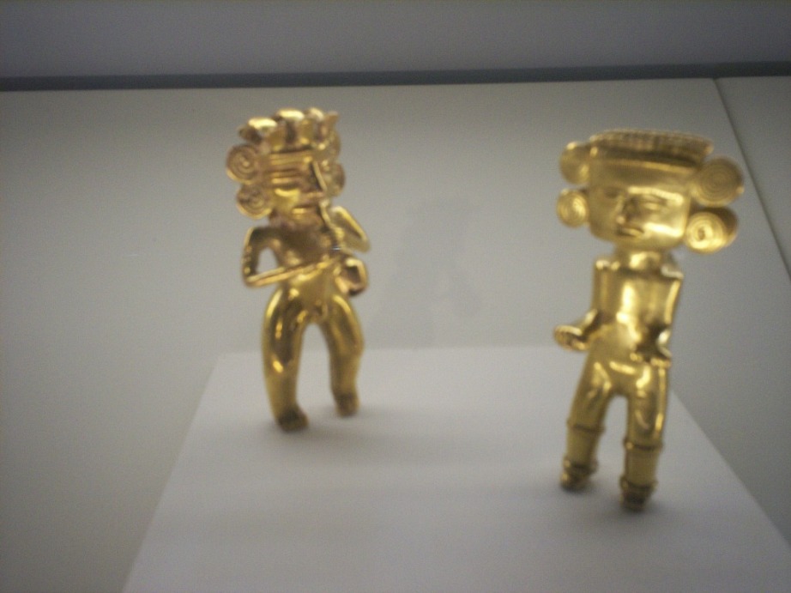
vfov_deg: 39.6
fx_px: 822
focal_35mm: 36
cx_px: 396
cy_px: 296
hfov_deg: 51.4
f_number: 4.5
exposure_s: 1/9.21
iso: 140
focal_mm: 6
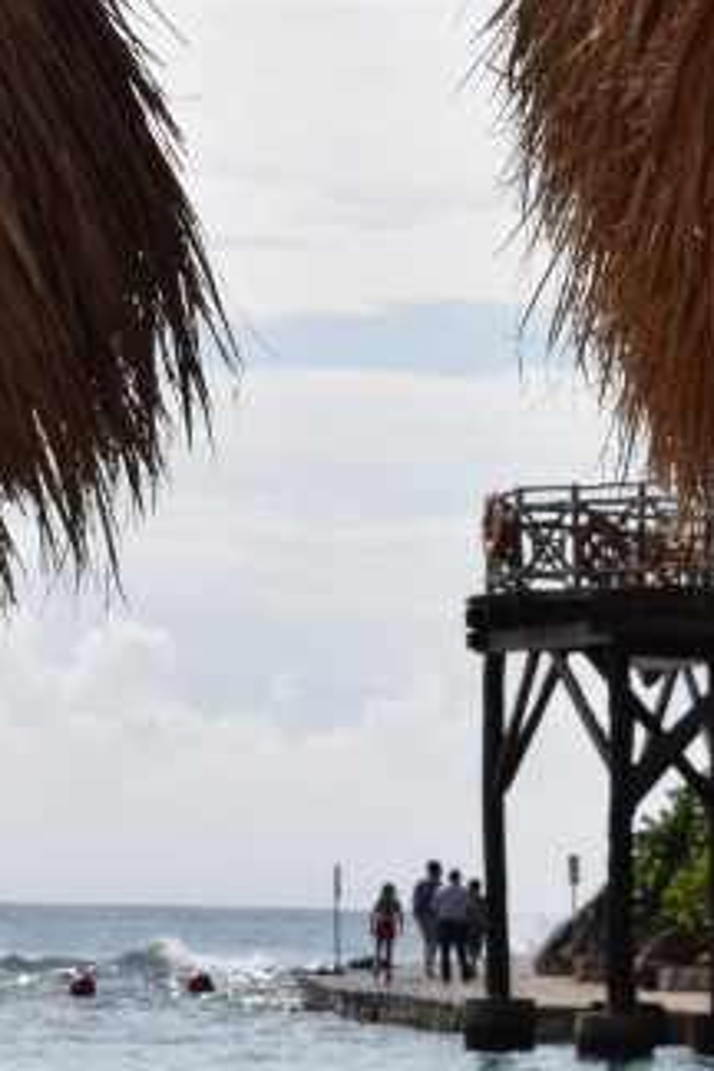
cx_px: 149
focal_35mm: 261
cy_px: 268
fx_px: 7752
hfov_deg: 5.3
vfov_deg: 7.9
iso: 100
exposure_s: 1/200
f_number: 14
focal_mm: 55
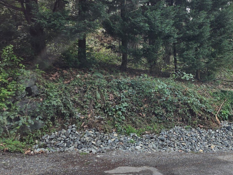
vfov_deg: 34.3
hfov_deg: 42.4
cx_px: 205
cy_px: 42
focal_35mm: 41
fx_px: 276
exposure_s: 1/359
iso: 25
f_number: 1.8
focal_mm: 5.4
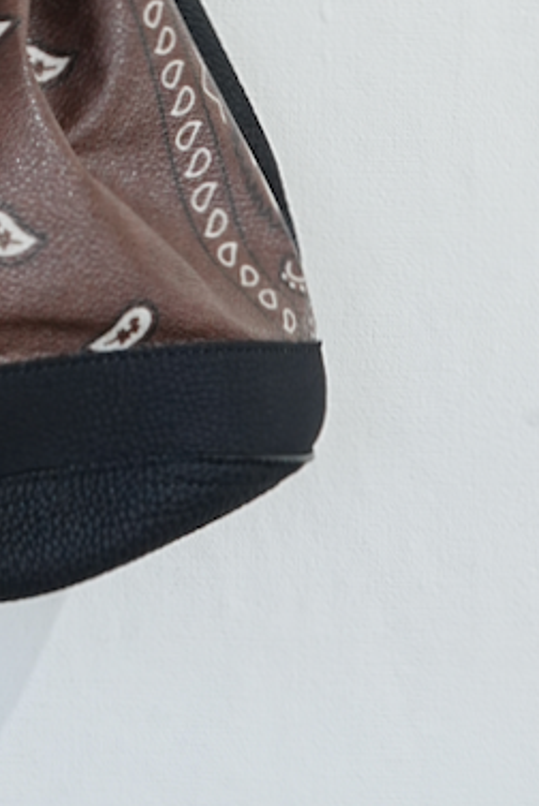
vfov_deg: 9.5
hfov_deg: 6.6
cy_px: -543
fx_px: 4640
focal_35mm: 207
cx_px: -130
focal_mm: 61
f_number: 11
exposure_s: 1/30
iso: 1000
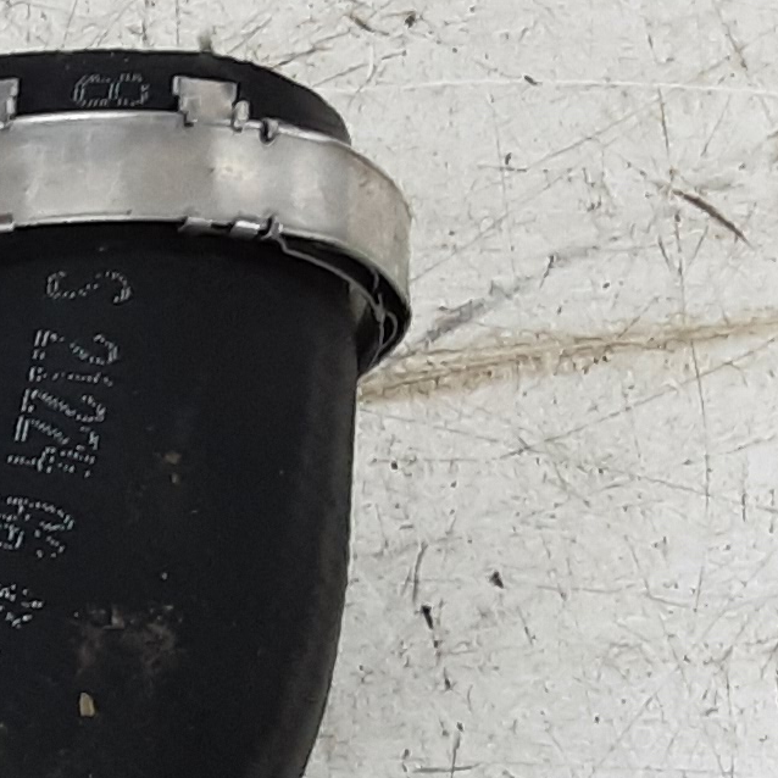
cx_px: -911
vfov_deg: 13.9
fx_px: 3102
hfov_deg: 12.2
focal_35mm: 122
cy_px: 951
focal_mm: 2.91
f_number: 1.9
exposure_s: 1/50
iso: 80
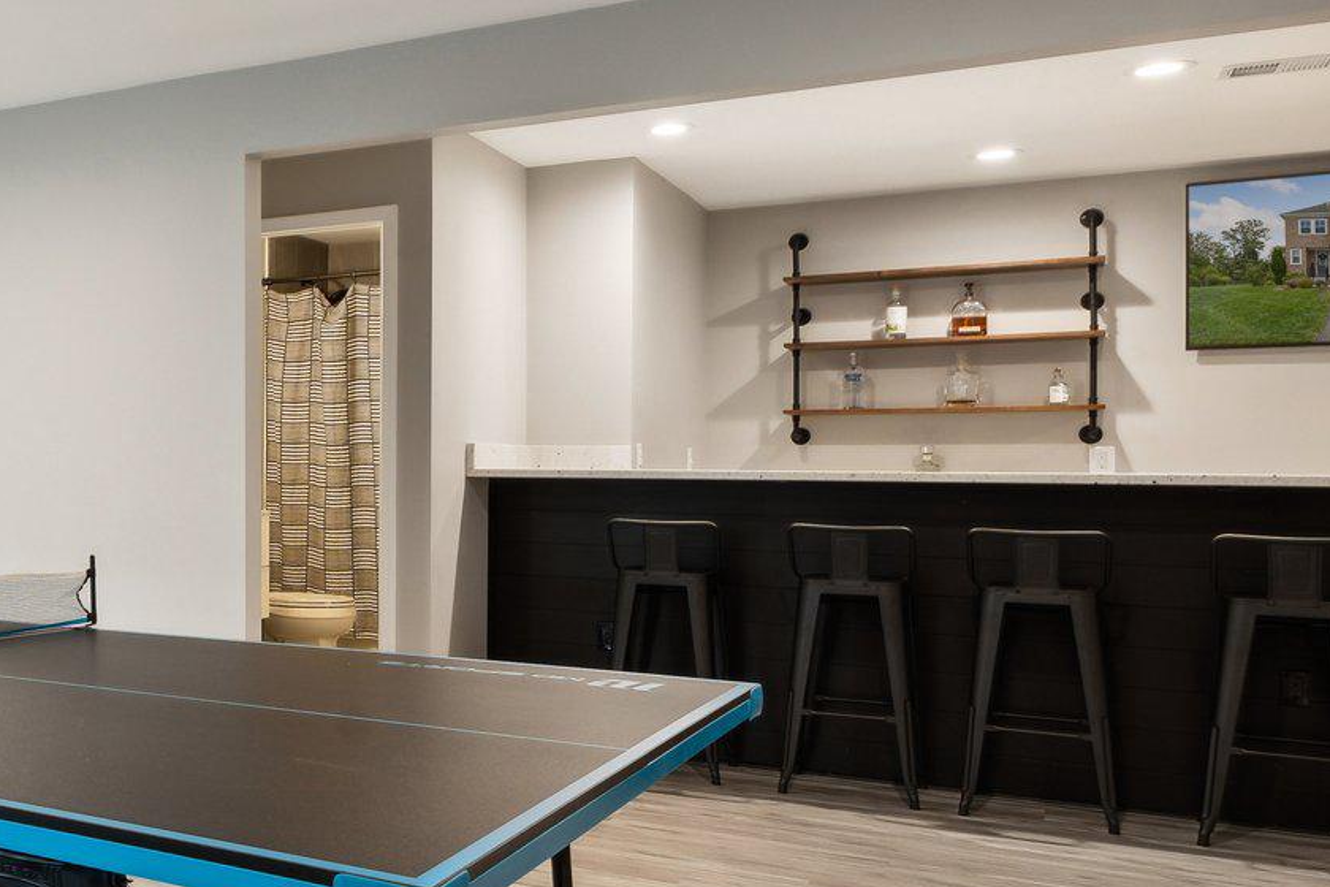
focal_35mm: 39
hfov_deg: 41.7
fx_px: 1441
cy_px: 536
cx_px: -55
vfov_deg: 34.1
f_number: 8
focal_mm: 16
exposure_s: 1/3.33
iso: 400
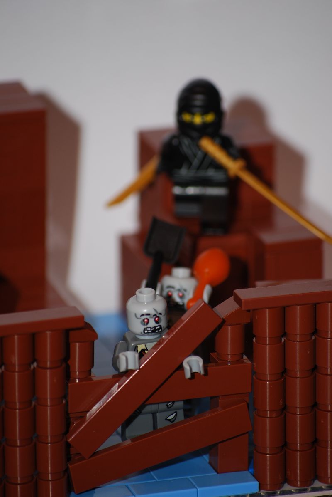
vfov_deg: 6.9
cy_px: 248
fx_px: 4138
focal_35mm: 300
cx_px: 166
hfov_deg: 4.6
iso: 100
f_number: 7.1
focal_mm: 200
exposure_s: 1/60
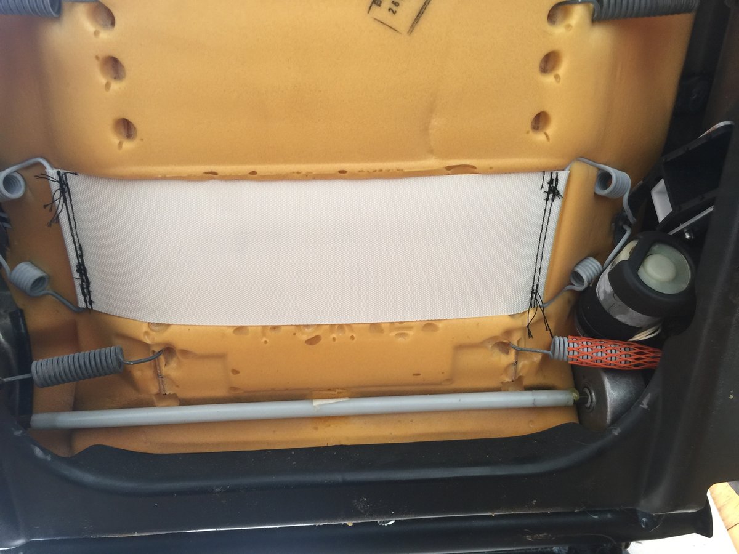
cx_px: 370
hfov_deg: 61.7
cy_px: 277
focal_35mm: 29
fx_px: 619
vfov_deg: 48.2
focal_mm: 4.15
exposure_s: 1/15
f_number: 2.2
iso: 40
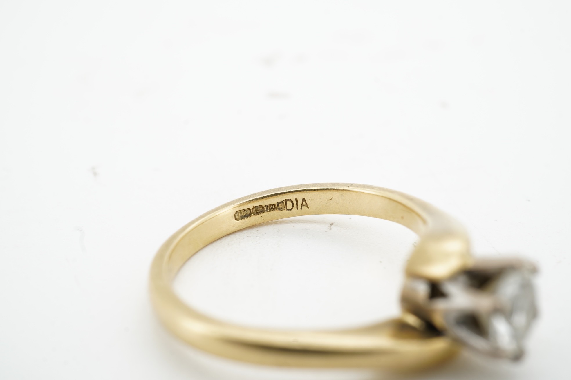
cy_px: 190
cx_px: 286
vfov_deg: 29.9
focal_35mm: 45
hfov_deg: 43.6
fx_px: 714
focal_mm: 30
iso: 125
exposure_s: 1/50
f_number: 22
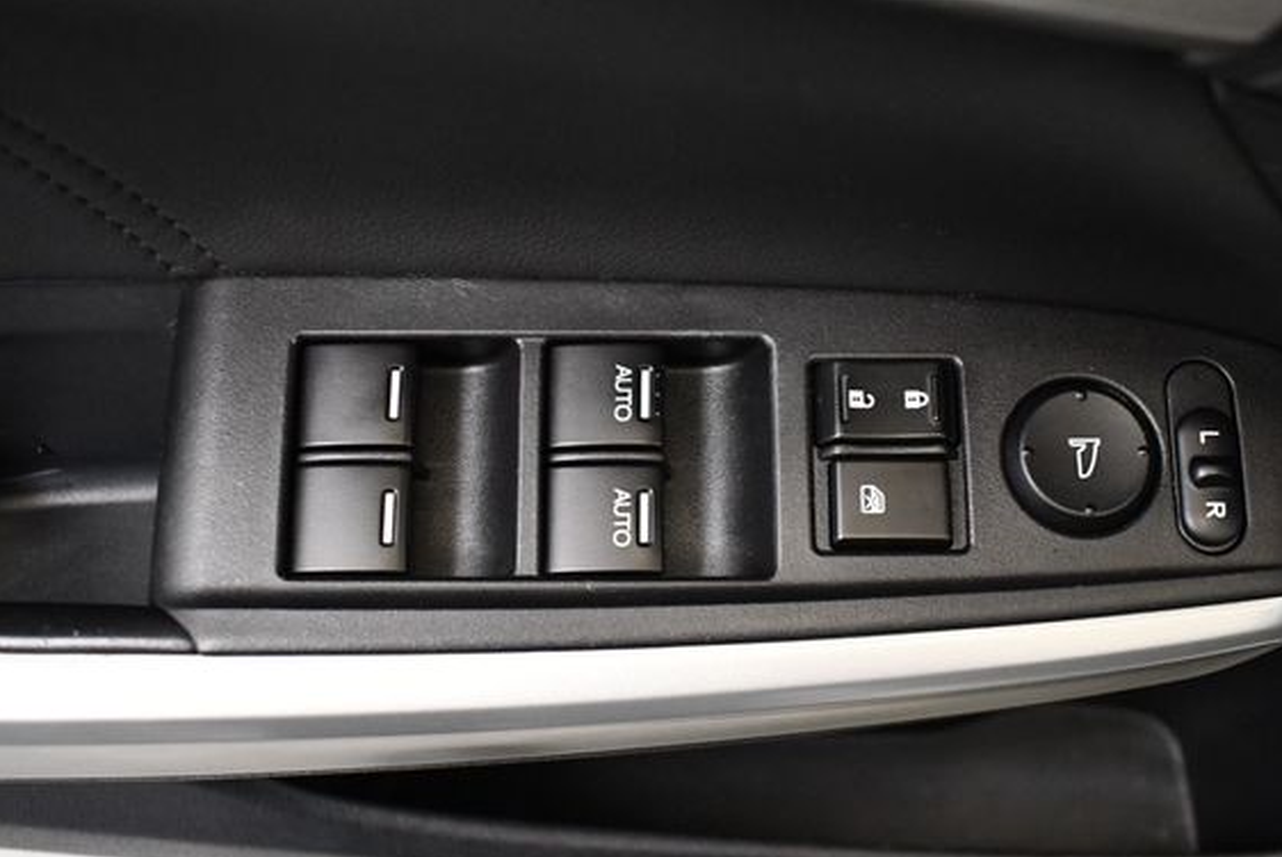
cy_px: 485
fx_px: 1462
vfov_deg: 32.7
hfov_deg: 47.3
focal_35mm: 41
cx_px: 707
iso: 3200
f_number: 3.5
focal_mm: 18
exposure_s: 1/80
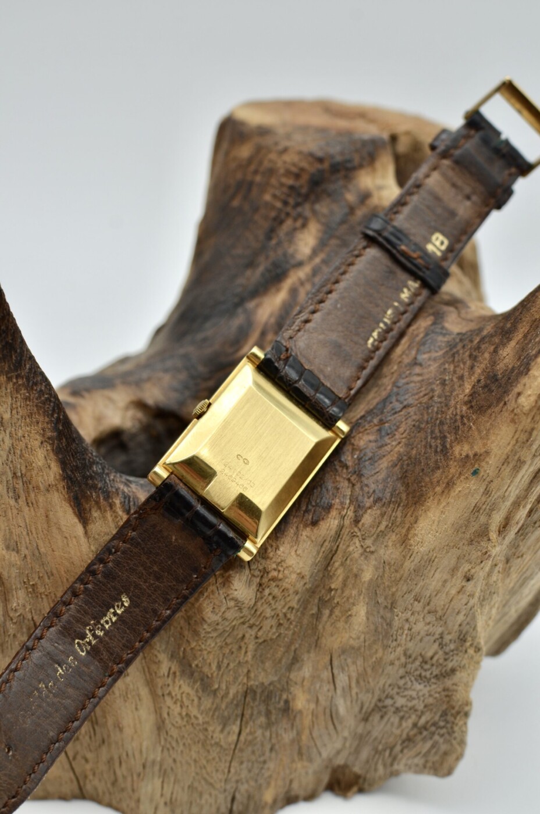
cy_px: 407
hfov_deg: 25.7
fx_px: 1186
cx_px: 270
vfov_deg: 37.9
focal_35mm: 52
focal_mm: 35
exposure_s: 1/125
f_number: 5.6
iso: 220
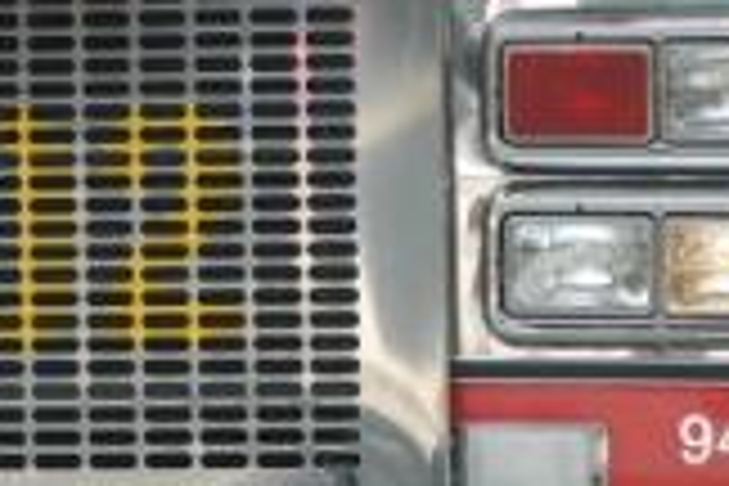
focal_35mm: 601
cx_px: 72
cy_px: 198
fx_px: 12177
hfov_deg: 3.4
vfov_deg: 2.3
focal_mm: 145
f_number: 5.6
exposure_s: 1/500
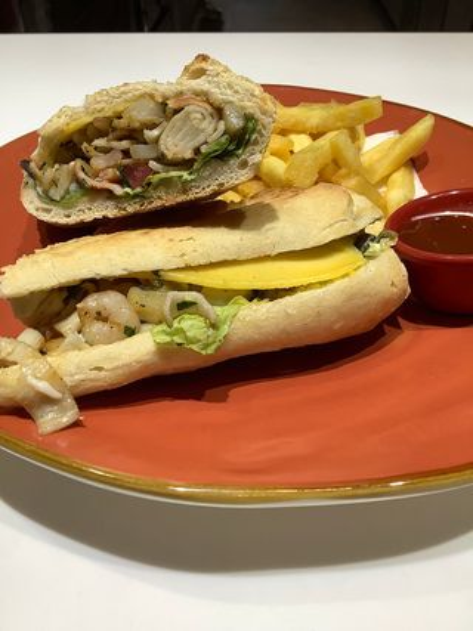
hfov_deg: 45.4
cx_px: 236
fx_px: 565
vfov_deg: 58.4
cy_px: 316
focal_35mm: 31
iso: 80
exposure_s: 1/100
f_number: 2.4
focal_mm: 3.3
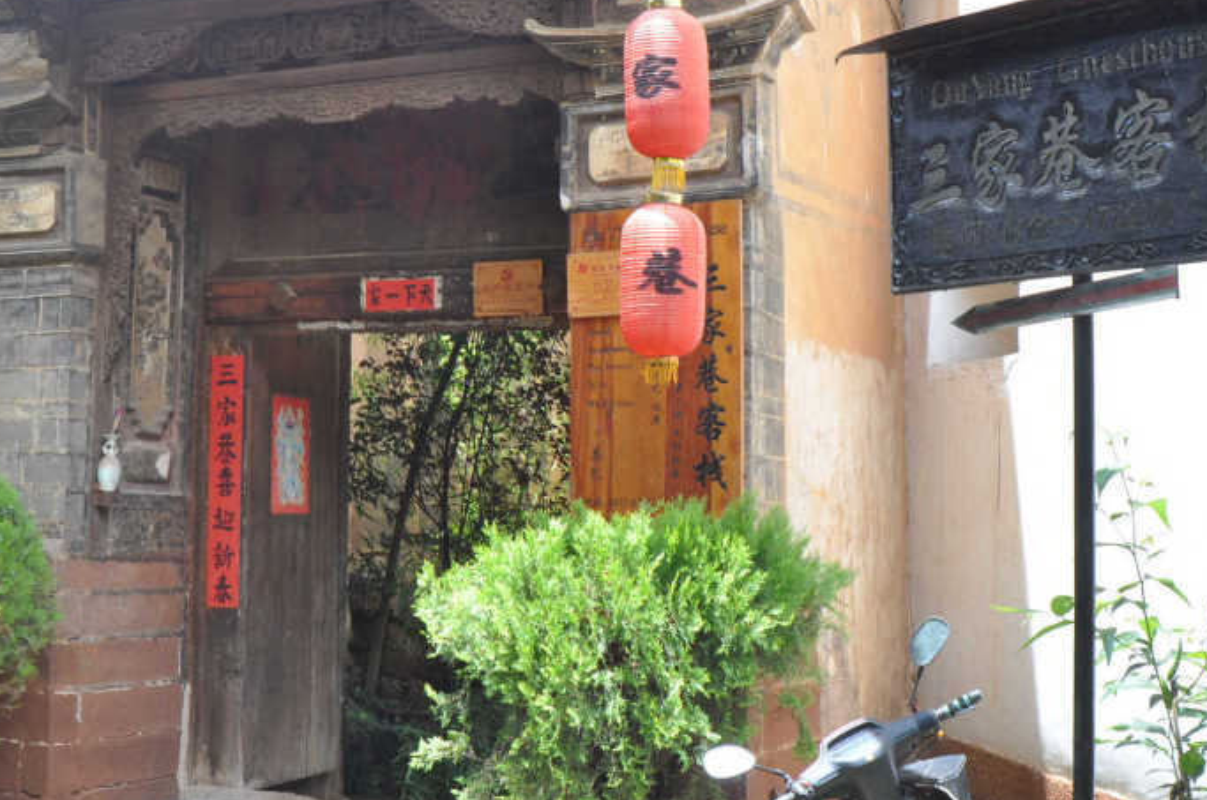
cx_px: 424
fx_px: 1808
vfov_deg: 24.8
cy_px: 263
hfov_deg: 36.6
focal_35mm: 54
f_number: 8
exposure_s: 1/40
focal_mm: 24
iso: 200
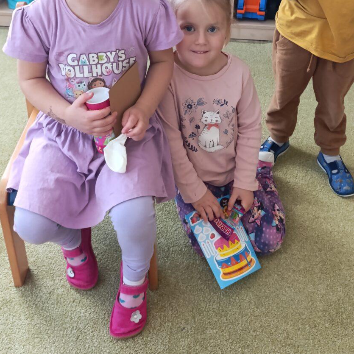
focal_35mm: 39
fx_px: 451
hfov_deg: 42.8
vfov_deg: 40.2
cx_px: 183
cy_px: 48
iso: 640
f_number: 1.6
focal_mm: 6.14
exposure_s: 1/100
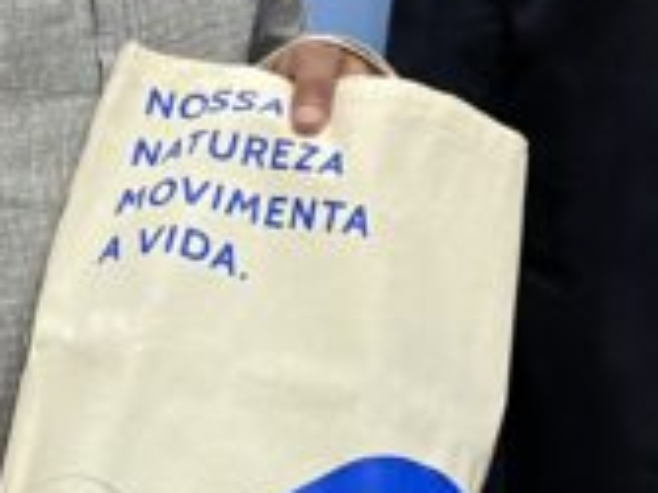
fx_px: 2222
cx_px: 611
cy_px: 41
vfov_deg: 12.5
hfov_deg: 16.6
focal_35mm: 117
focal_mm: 4.25
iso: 200
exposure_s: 1/60
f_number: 1.8
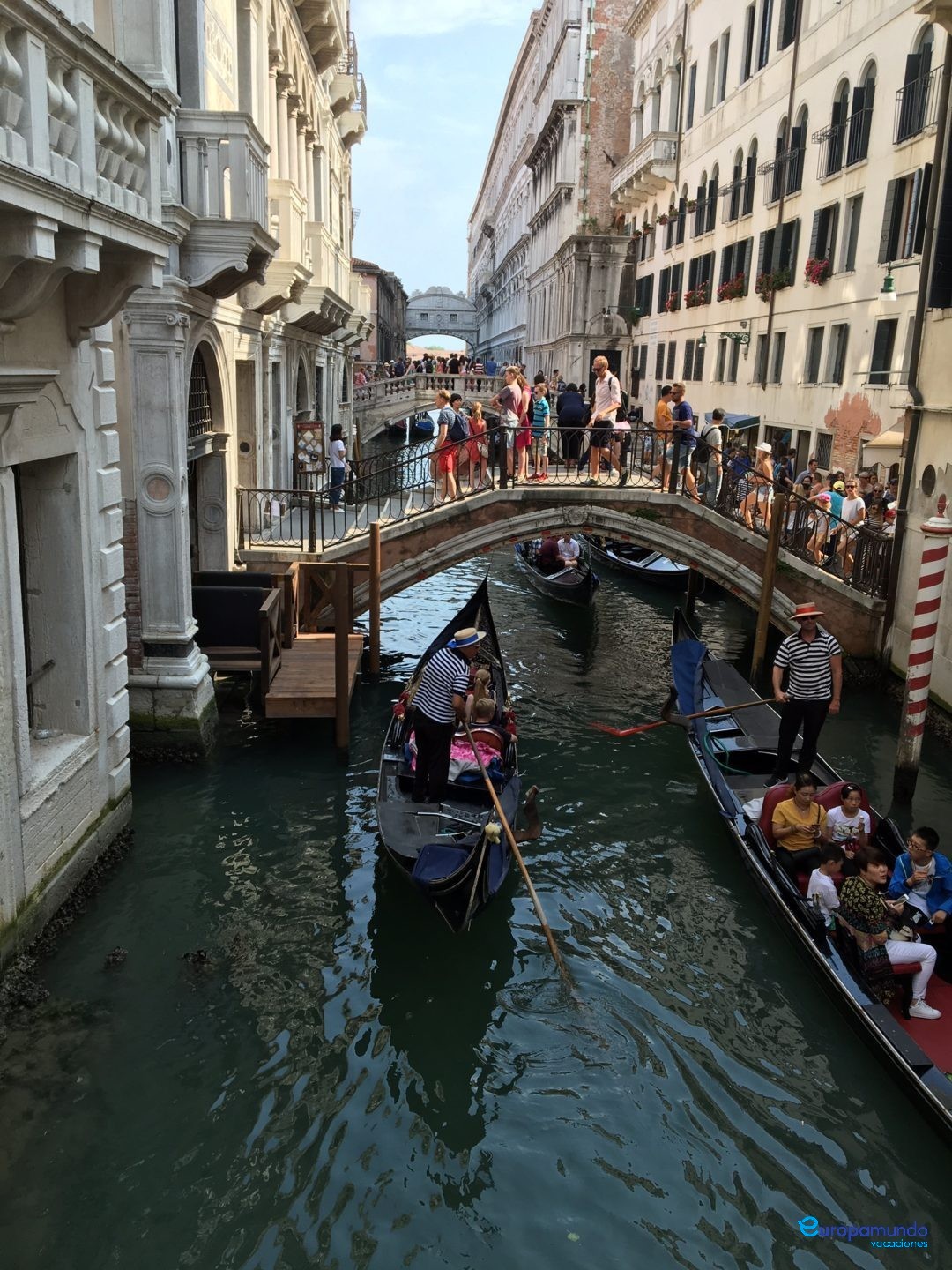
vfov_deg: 61.7
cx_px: 476
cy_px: 635
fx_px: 1063
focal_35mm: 29
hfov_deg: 48.2
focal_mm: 4.15
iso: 25
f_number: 2.2
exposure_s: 1/499
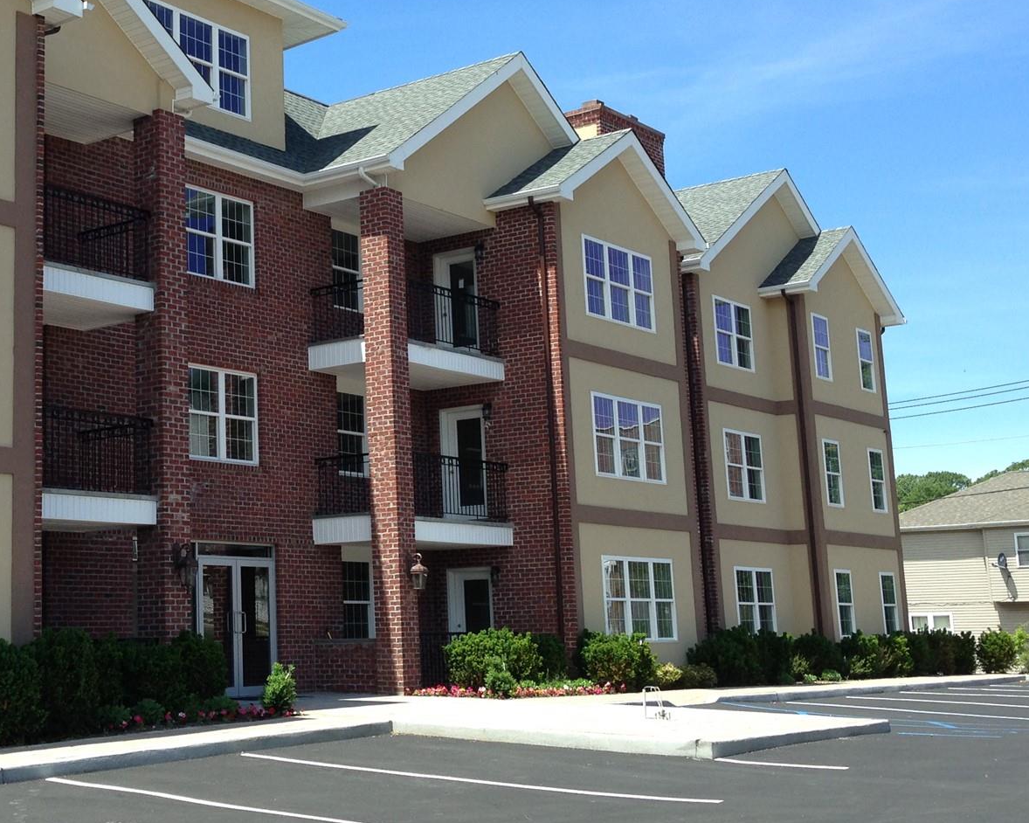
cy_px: 337
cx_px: 235
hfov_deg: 32.8
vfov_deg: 27.1
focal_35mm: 56
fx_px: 1705
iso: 50
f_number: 2.4
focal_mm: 4.12
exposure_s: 1/763
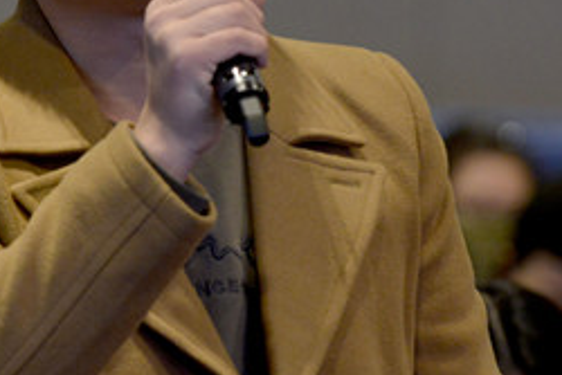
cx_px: 146
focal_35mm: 600
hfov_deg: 3.4
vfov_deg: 2.3
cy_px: 27
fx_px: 9372
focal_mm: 200
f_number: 4
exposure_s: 1/160
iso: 2500
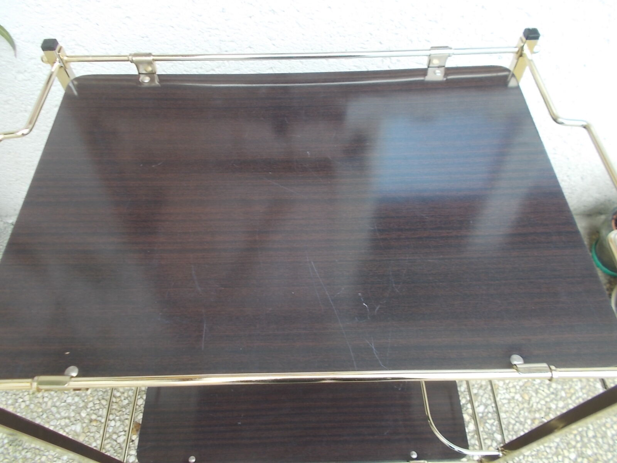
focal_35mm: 26
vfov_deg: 53.1
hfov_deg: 67.3
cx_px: 308
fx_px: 463
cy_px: 232
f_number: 3.2
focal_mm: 4.6
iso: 80
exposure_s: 1/50
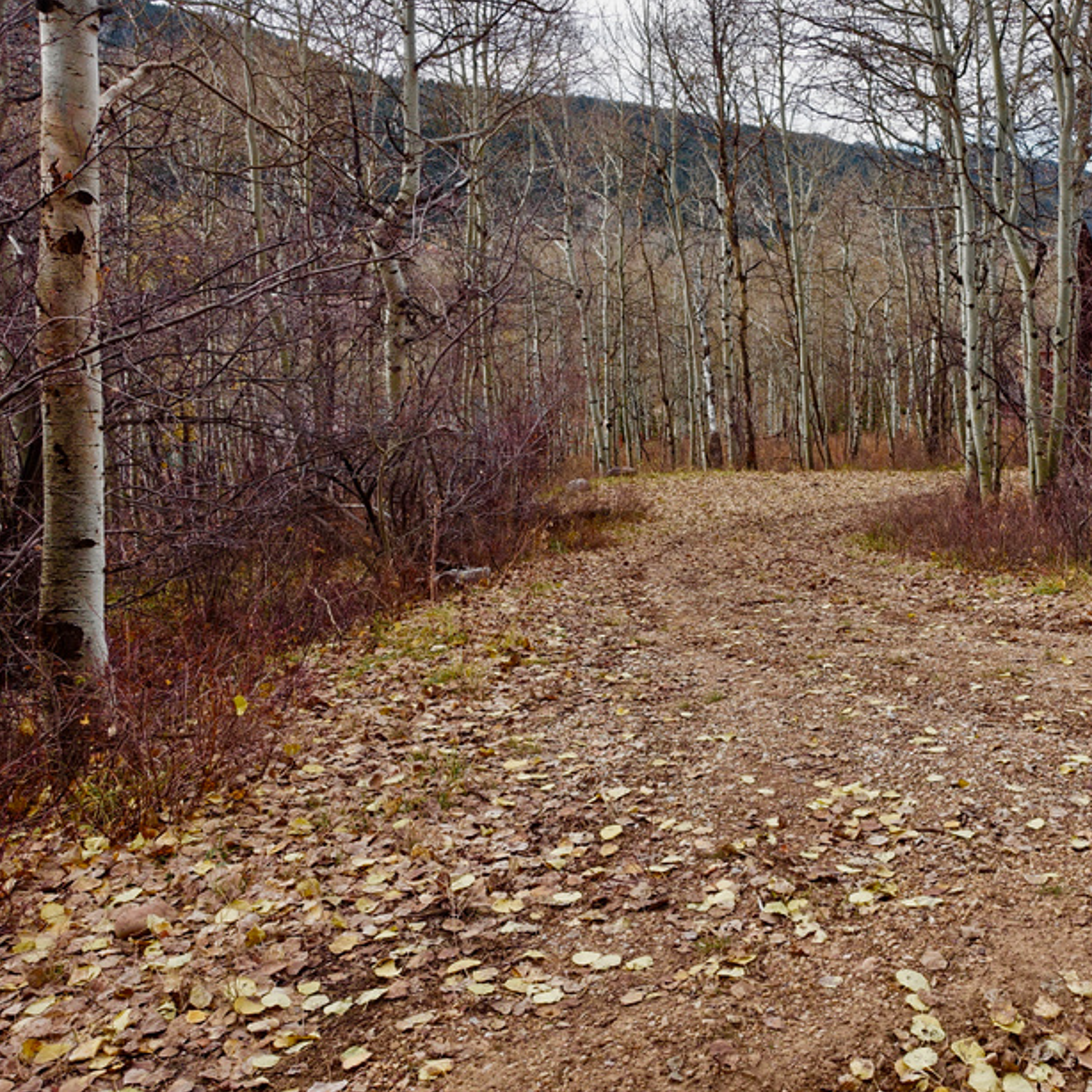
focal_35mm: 34
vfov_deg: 48.4
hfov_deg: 46.7
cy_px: 504
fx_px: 1213
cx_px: 822
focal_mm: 8.8
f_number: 5.6
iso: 125
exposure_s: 1/160
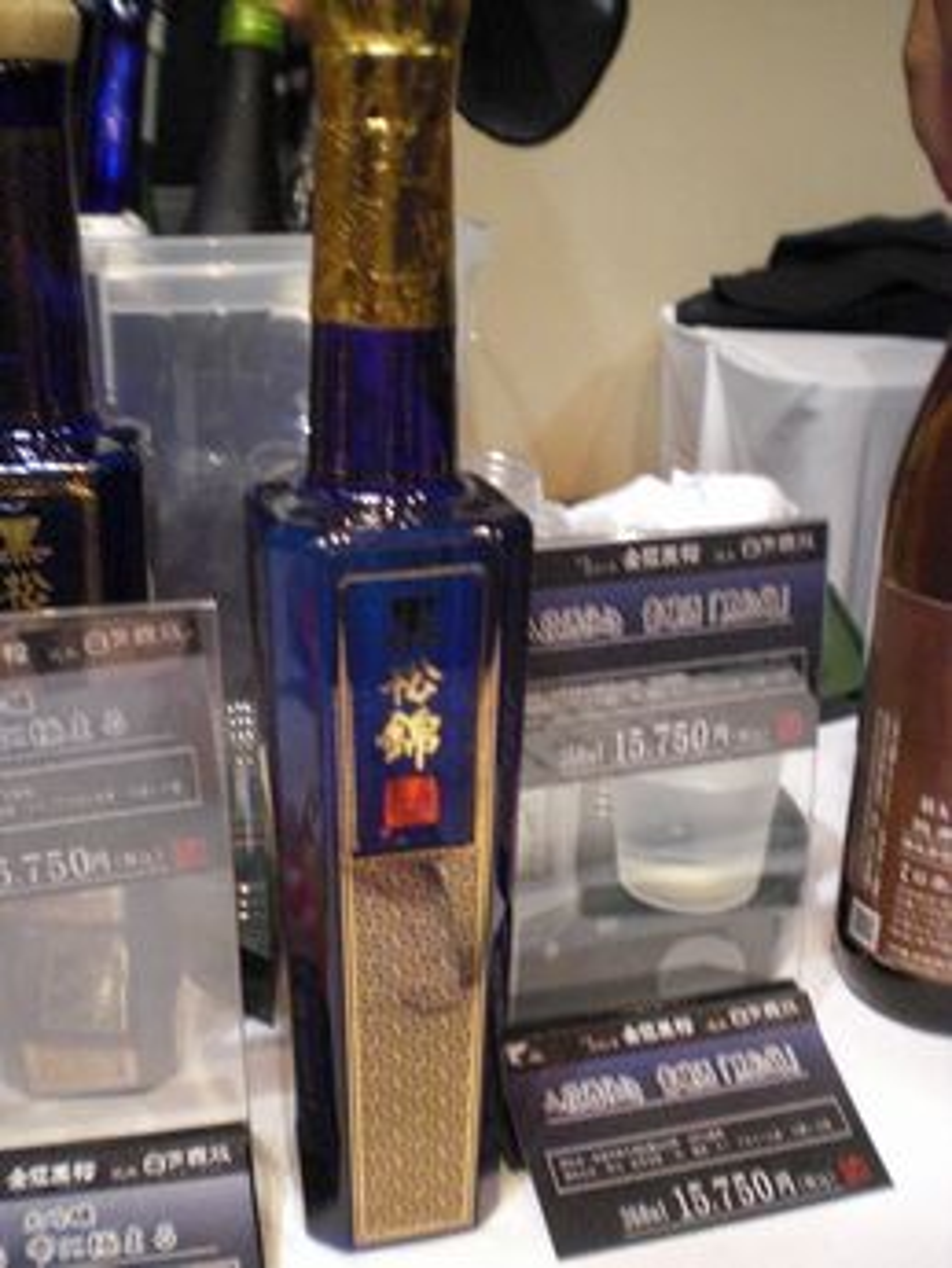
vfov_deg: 49.0
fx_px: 1393
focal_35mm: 38
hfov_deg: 37.7
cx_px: 476
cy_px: 634
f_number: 3.1
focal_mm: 6.3
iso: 800
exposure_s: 1/50
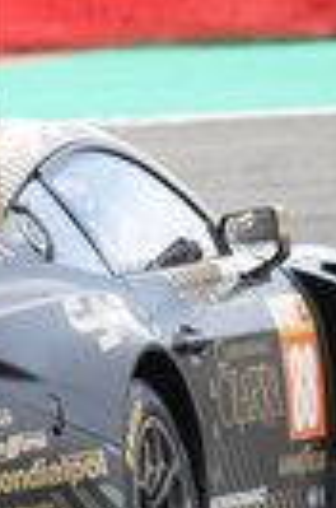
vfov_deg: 1.4
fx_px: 20250
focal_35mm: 1439
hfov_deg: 1.0
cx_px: -46
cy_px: 508
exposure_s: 1/800
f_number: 4
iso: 640
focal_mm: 155.41
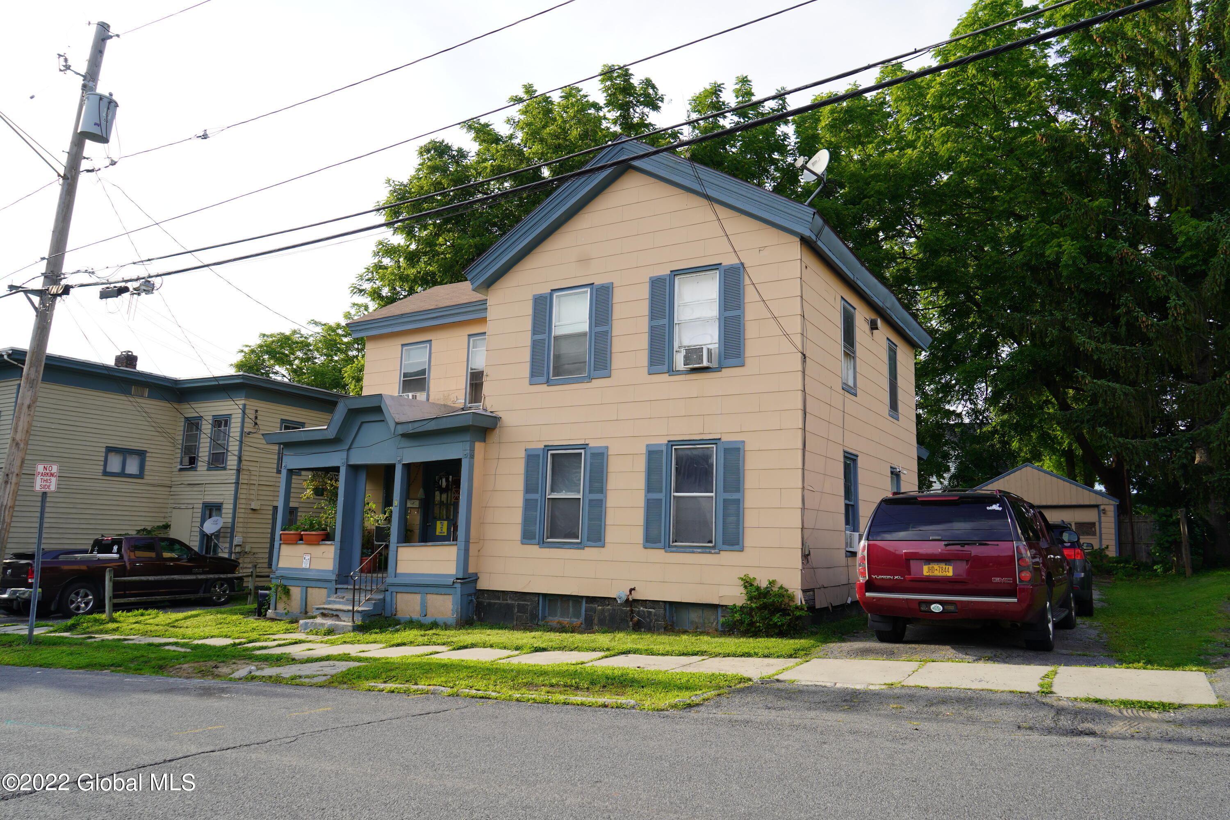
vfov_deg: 51.3
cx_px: 615
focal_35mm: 25
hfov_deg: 71.5
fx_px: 854
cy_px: 410
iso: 100
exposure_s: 1/100
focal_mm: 25
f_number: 6.3
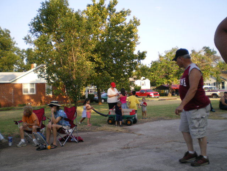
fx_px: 249
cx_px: 114
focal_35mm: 38
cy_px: 86
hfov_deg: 49.0
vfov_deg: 37.7
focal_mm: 6.3
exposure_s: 1/160
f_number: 3.1
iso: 64
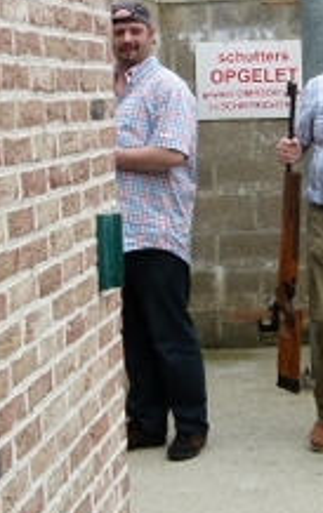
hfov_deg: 13.0
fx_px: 1389
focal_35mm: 99
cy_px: 80
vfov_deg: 20.6
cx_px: 342
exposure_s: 1/320
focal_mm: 6.1
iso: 100
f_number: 4
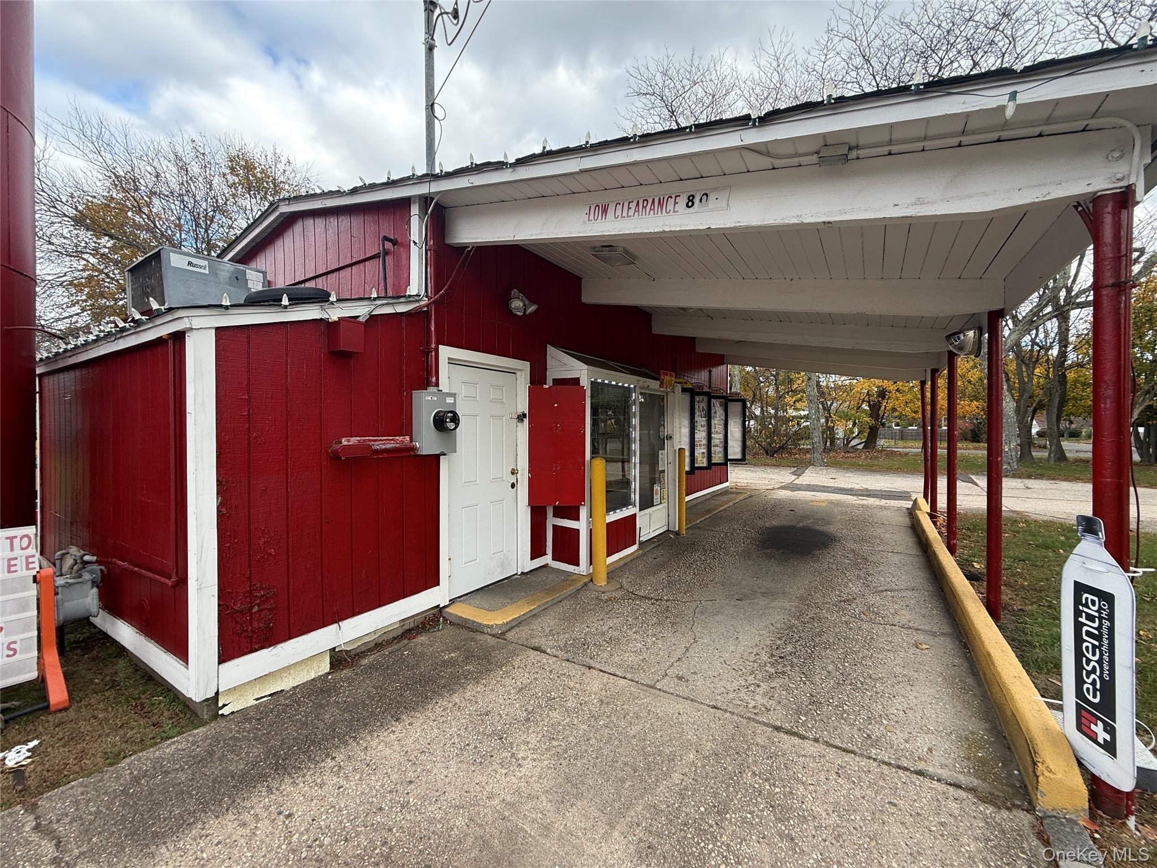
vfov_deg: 85.7
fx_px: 468
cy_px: 434
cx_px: 578
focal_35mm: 14
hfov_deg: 102.1
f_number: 2.2
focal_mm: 2.22
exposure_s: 1/136
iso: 50
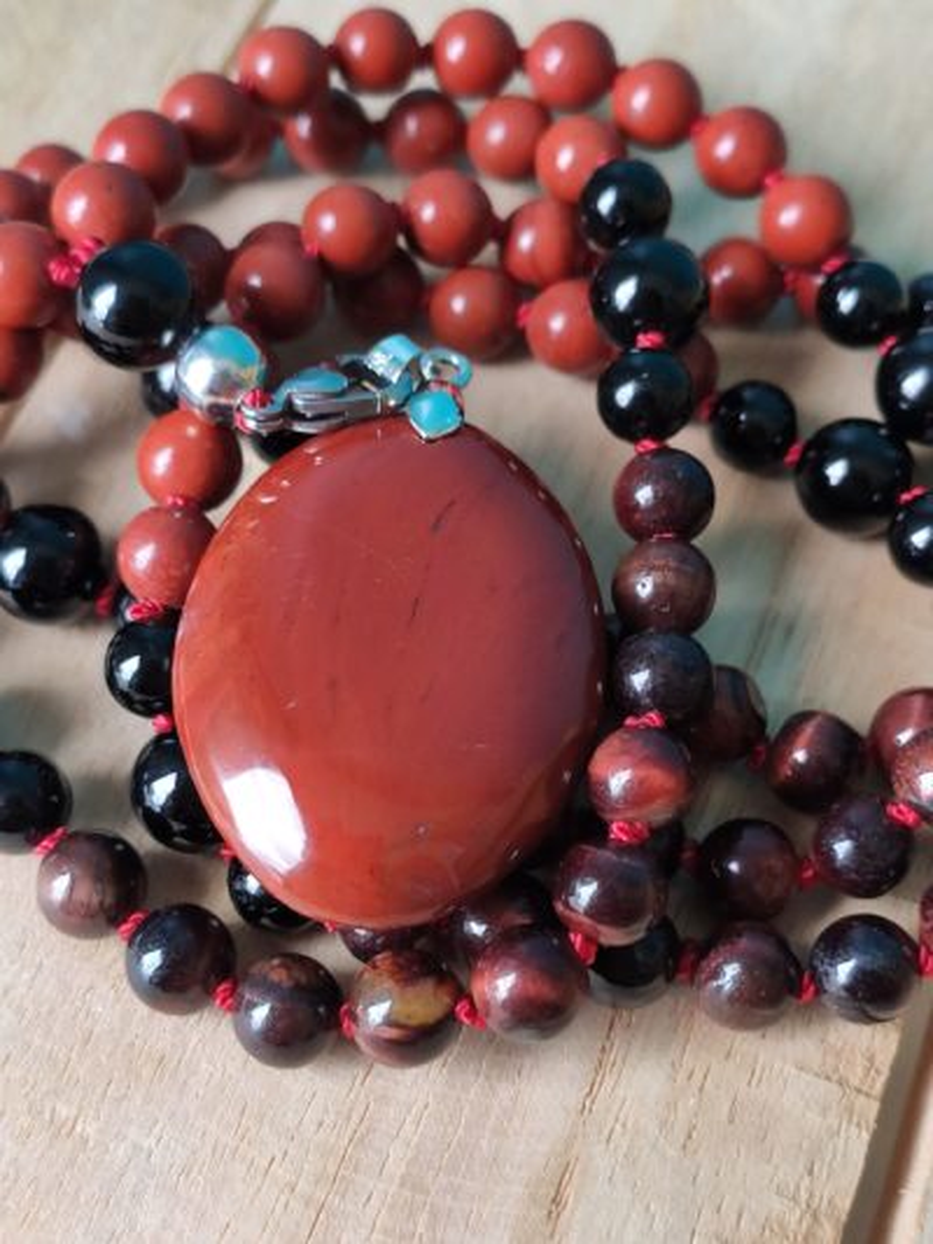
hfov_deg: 53.1
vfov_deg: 67.3
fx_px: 934
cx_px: 466
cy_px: 622
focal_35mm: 26
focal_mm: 4.77
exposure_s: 1/50
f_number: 1.75
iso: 231
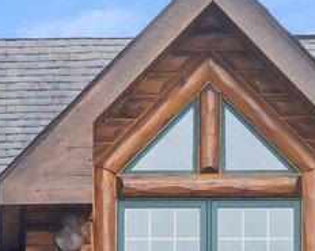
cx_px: -125
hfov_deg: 4.6
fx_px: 3864
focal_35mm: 415
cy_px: 552
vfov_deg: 3.7
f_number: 11
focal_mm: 50
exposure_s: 1/60
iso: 320
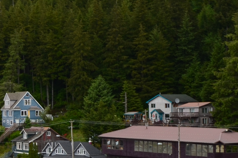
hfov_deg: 17.8
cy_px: 141
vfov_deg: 12.1
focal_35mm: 112
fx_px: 739
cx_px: 0
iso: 200
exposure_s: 1/100
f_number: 11
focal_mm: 18
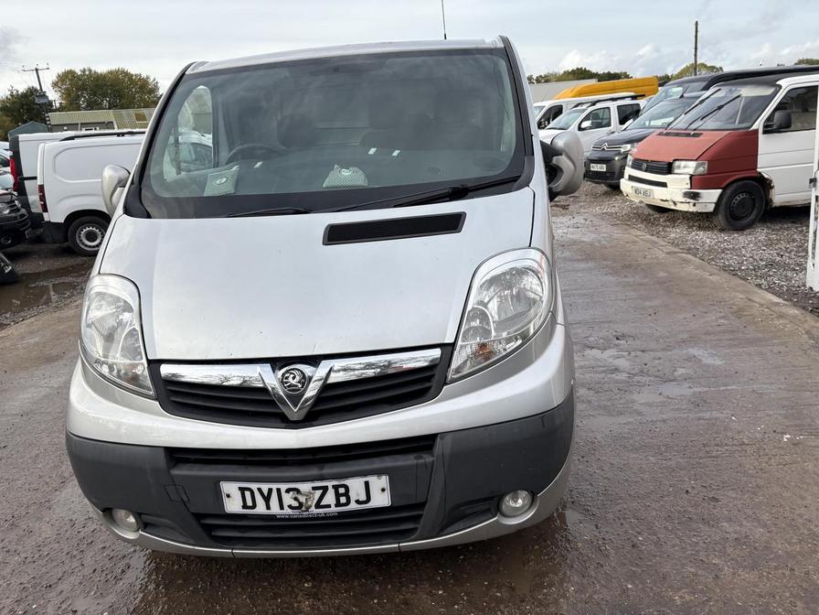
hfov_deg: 67.3
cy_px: 308
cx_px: 410
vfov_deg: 53.1
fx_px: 615
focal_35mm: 26
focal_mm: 5.96
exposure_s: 1/1263
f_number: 1.6
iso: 50
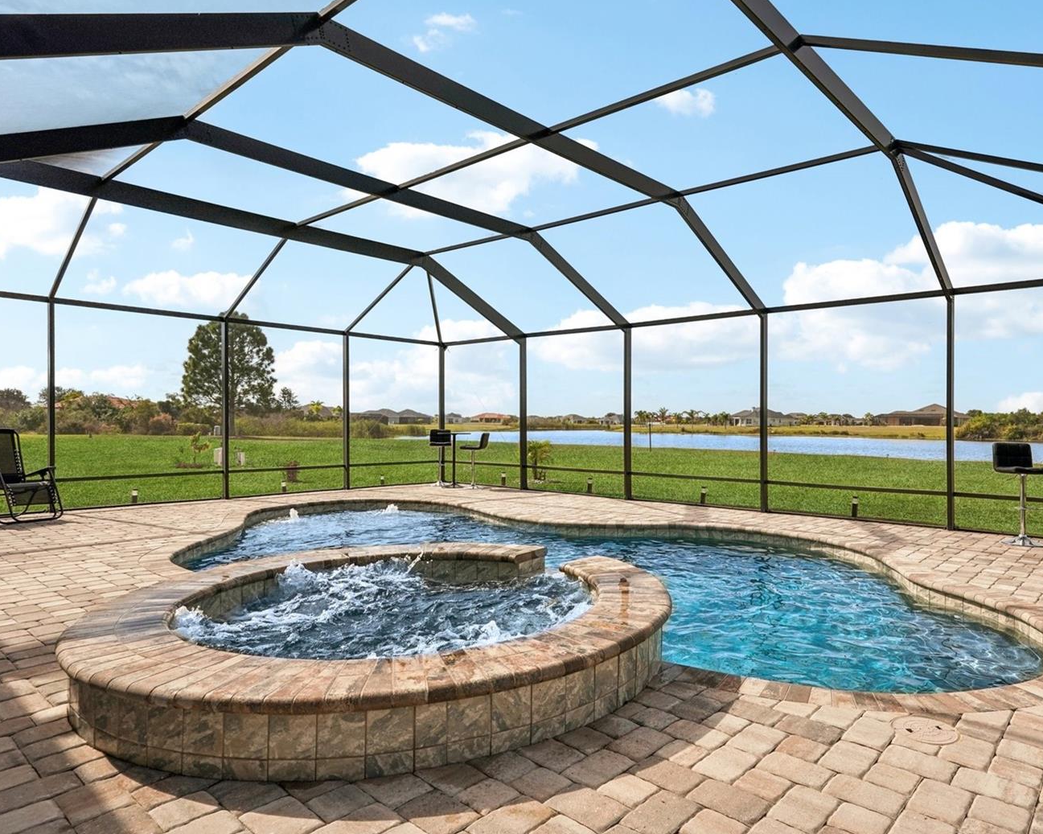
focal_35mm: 22
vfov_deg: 63.1
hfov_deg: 74.4
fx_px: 679
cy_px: 413
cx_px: 613
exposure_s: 1/800
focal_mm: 19
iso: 400
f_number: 8
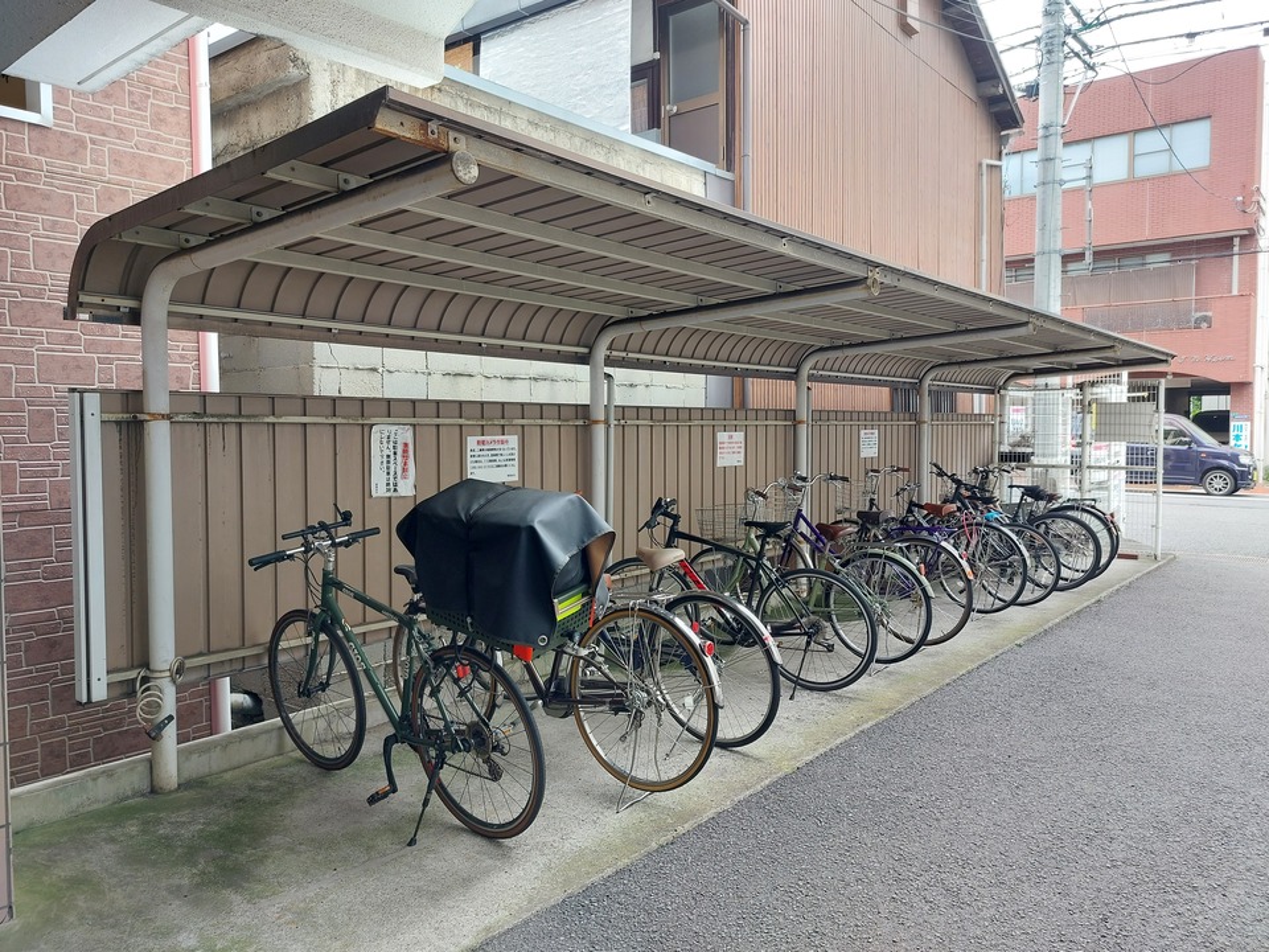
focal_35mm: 24
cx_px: 634
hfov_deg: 71.6
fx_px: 880
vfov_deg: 56.8
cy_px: 476
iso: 32
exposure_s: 1/60
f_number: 1.8
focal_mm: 5.23
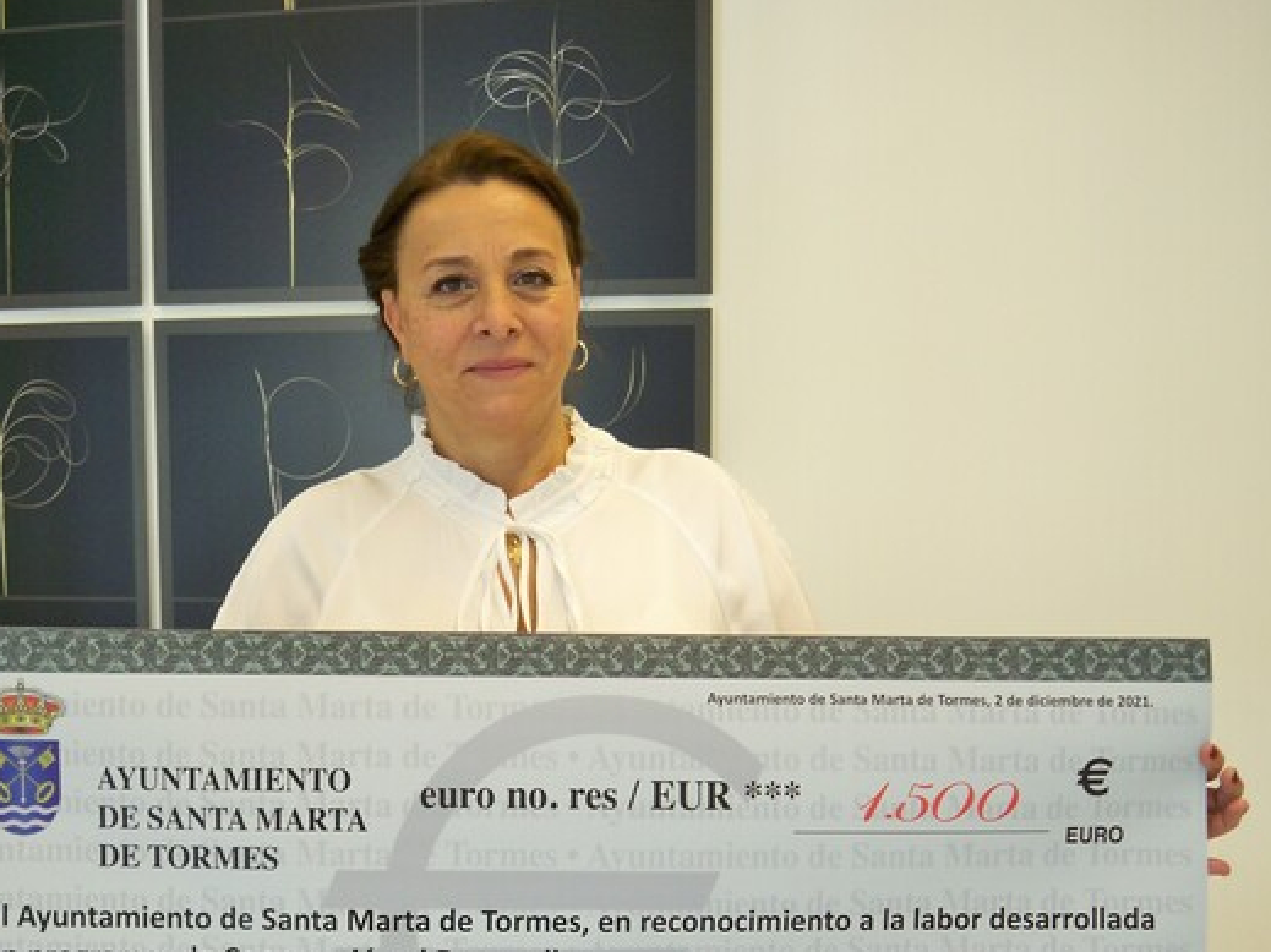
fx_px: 2092
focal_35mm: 57
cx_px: 478
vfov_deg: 25.4
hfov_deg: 33.6
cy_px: 685
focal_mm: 7.9
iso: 64
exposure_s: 1/30
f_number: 3.1
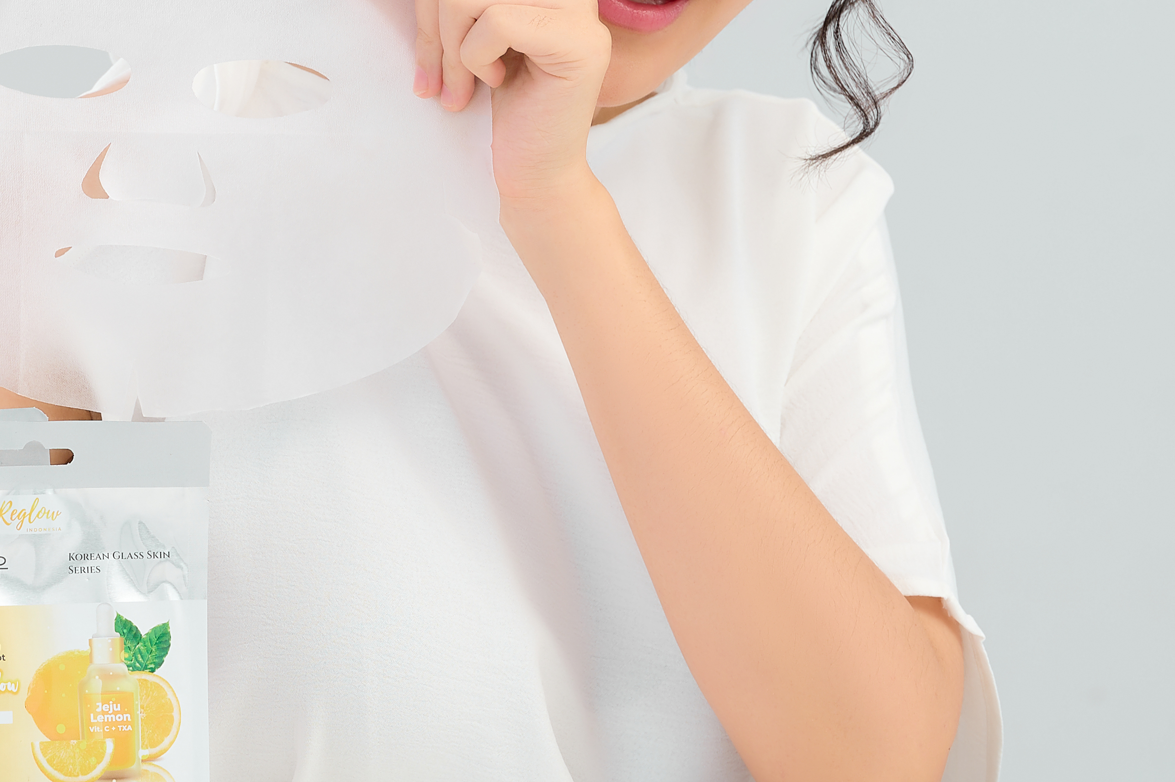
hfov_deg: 8.3
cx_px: 282
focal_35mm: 247
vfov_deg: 5.6
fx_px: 8057
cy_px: 188
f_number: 9
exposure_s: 1/160
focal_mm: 105
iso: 100
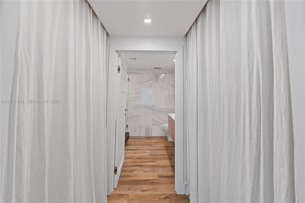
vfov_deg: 73.7
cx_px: 152
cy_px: 102
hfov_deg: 96.7
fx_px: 136
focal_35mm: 16
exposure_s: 1/15
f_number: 5
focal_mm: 16
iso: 400
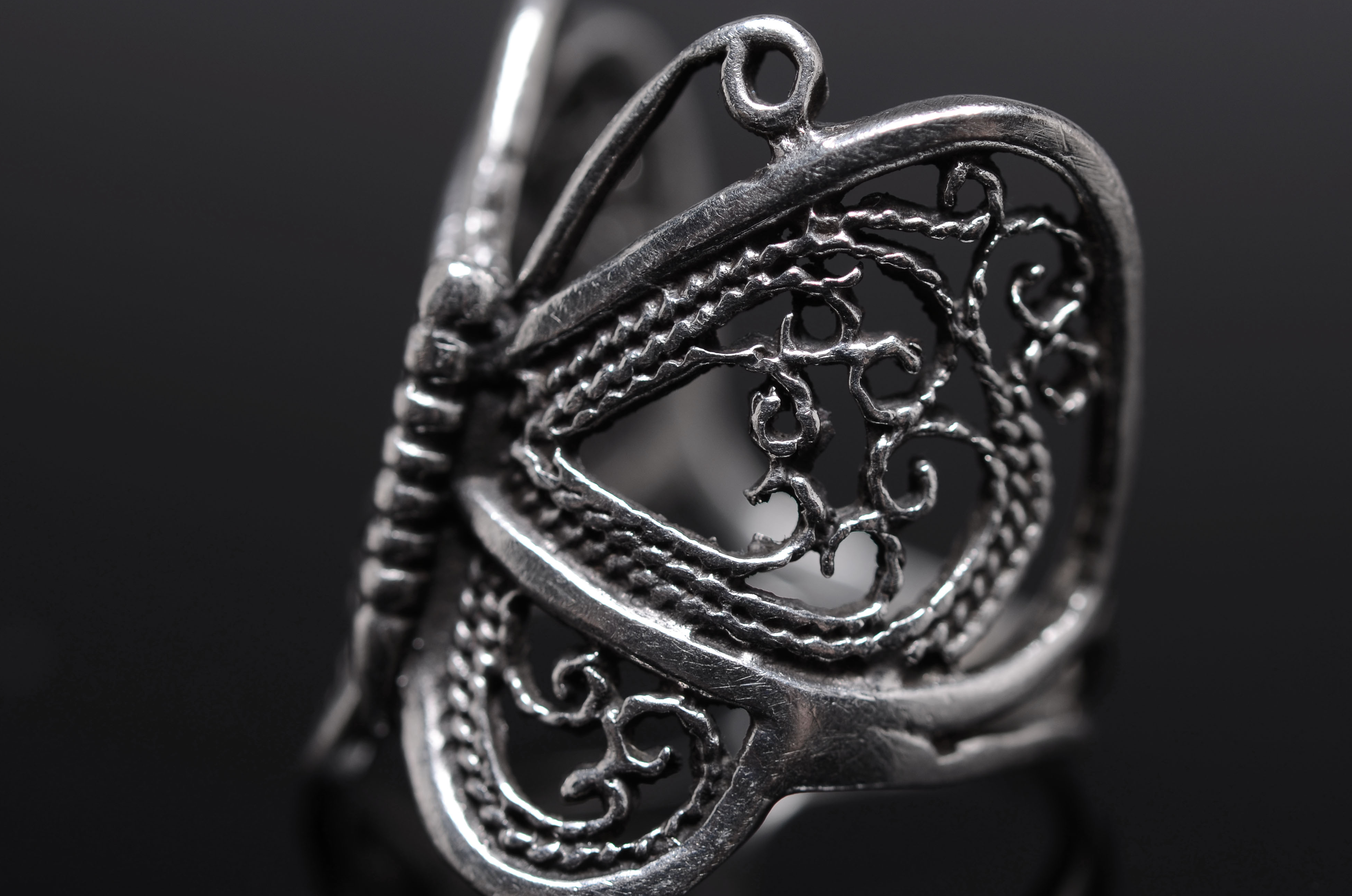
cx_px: 803
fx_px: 4235
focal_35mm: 113
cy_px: 436
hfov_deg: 18.1
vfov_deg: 12.1
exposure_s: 1/80
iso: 100
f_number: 6.3
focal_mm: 60
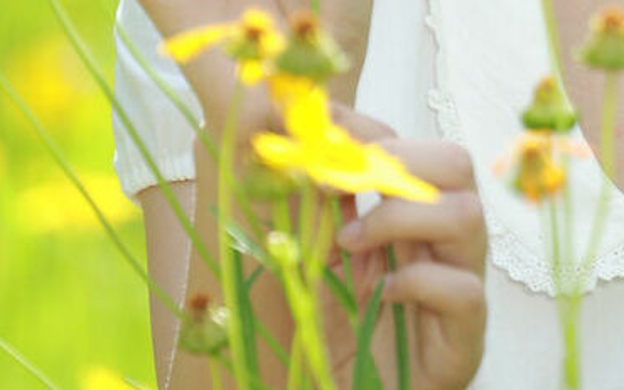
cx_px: 626
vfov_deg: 1.5
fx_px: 14672
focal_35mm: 863
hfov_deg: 2.4
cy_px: -224
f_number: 2.8
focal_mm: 200
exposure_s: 1/500
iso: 100
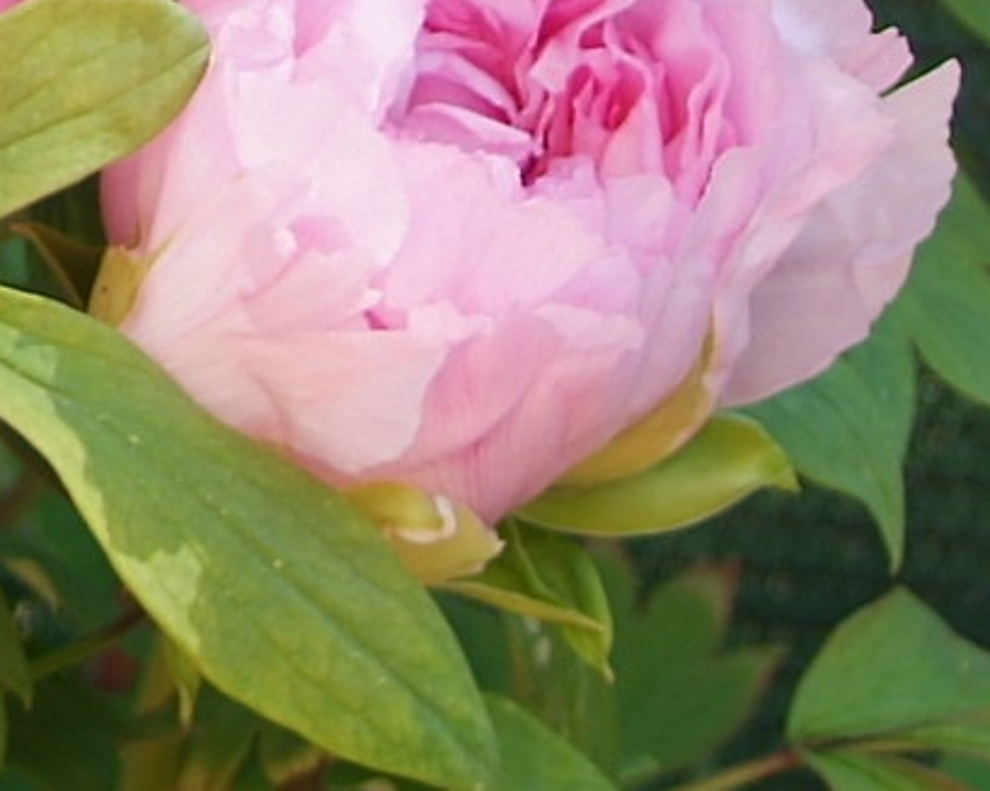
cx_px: -530
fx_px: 9198
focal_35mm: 314
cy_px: -312
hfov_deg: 6.1
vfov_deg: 4.9
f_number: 5.6
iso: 100
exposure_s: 1/125
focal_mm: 38
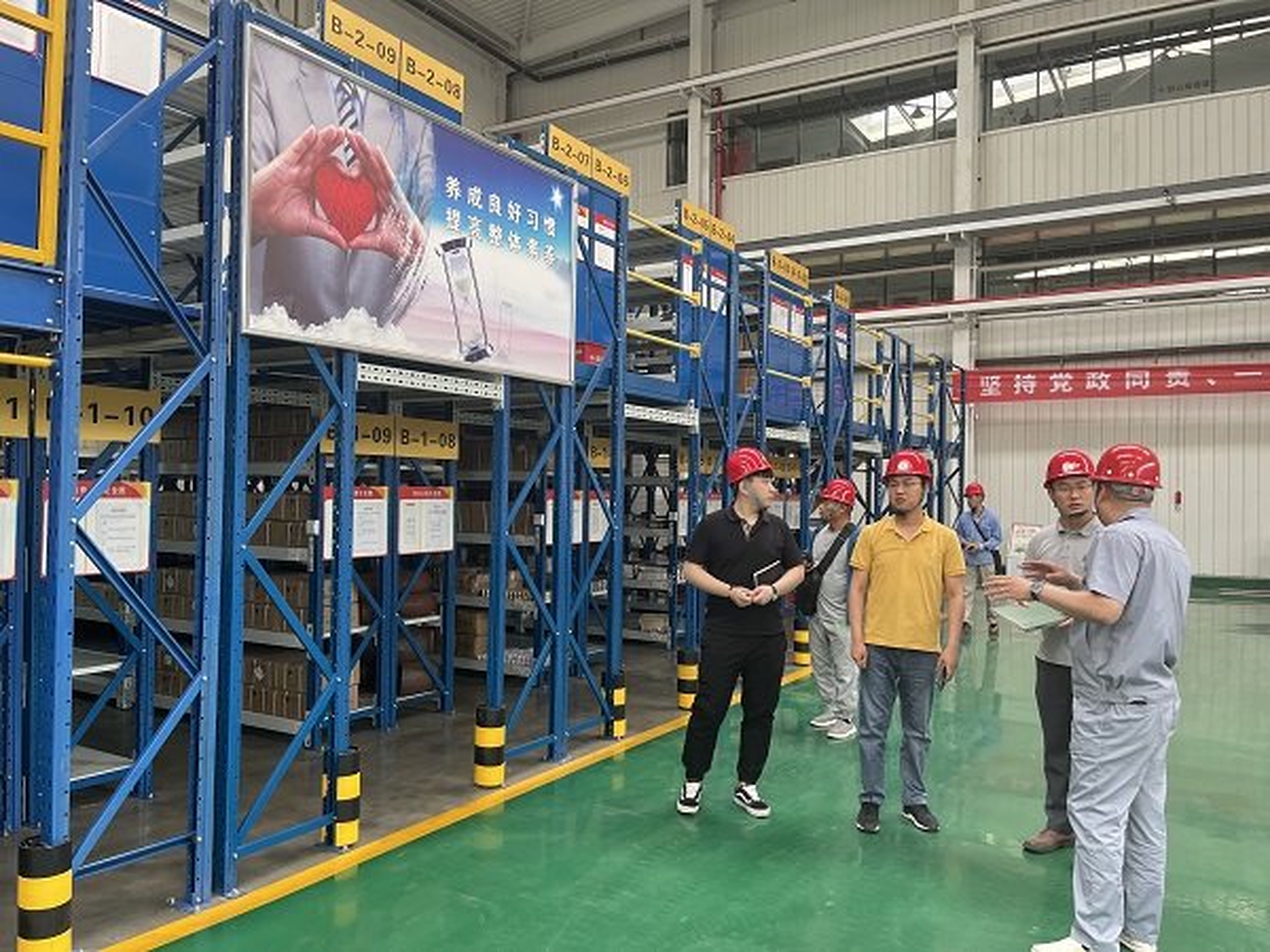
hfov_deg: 67.3
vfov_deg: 53.1
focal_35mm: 26
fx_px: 954
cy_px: 476
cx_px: 635
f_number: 1.6
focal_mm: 5.1
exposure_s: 1/121
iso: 125
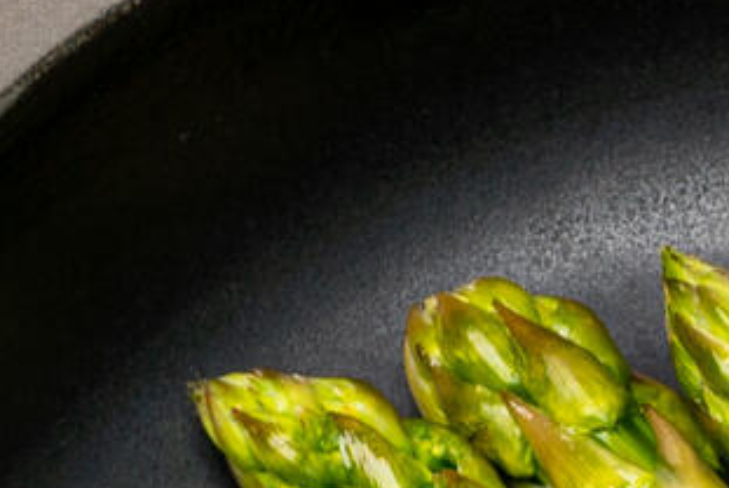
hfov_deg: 3.7
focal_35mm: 556
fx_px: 11269
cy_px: 669
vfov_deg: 2.5
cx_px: 1594
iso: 100
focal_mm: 90
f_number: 10
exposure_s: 1/20
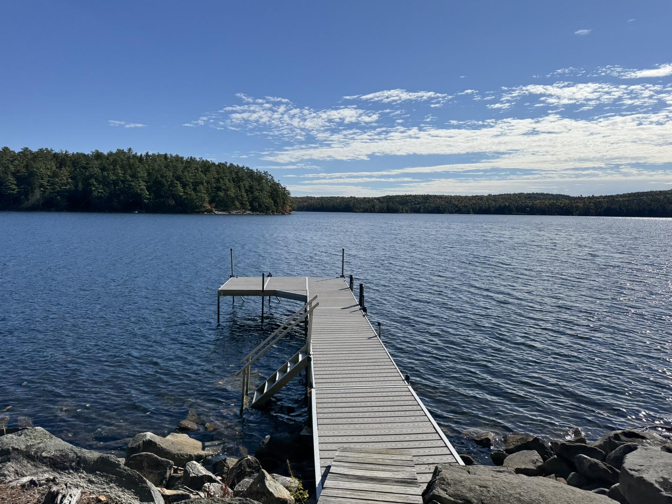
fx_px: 485
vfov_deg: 54.9
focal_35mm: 25
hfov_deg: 69.4
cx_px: 338
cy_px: 254
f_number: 1.78
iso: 80
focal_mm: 6.76
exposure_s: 1/10417
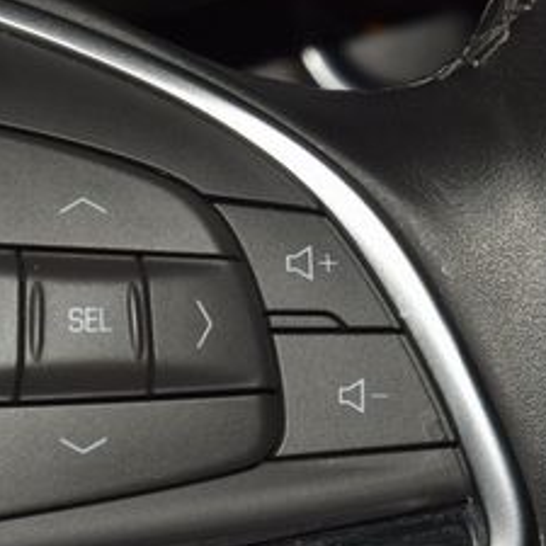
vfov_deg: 6.9
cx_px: 189
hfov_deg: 6.9
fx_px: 4533
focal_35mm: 254
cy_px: 295
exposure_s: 1/125
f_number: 8
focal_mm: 70
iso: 100
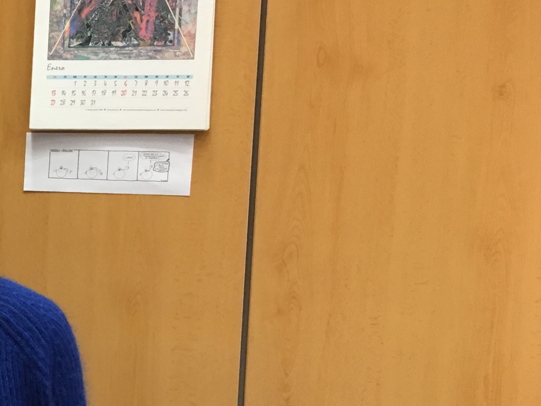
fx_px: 1328
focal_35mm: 85
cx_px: -236
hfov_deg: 20.3
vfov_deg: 17.3
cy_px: 314
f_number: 2.2
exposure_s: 1/33
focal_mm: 4.15
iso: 125
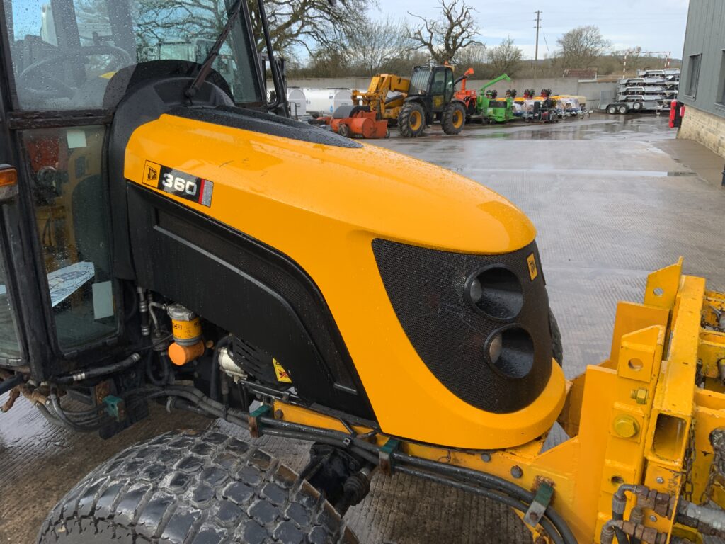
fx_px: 607
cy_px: 272
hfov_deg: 61.7
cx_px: 362
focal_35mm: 29
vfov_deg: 48.2
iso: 16
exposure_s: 1/635
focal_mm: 3
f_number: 1.8
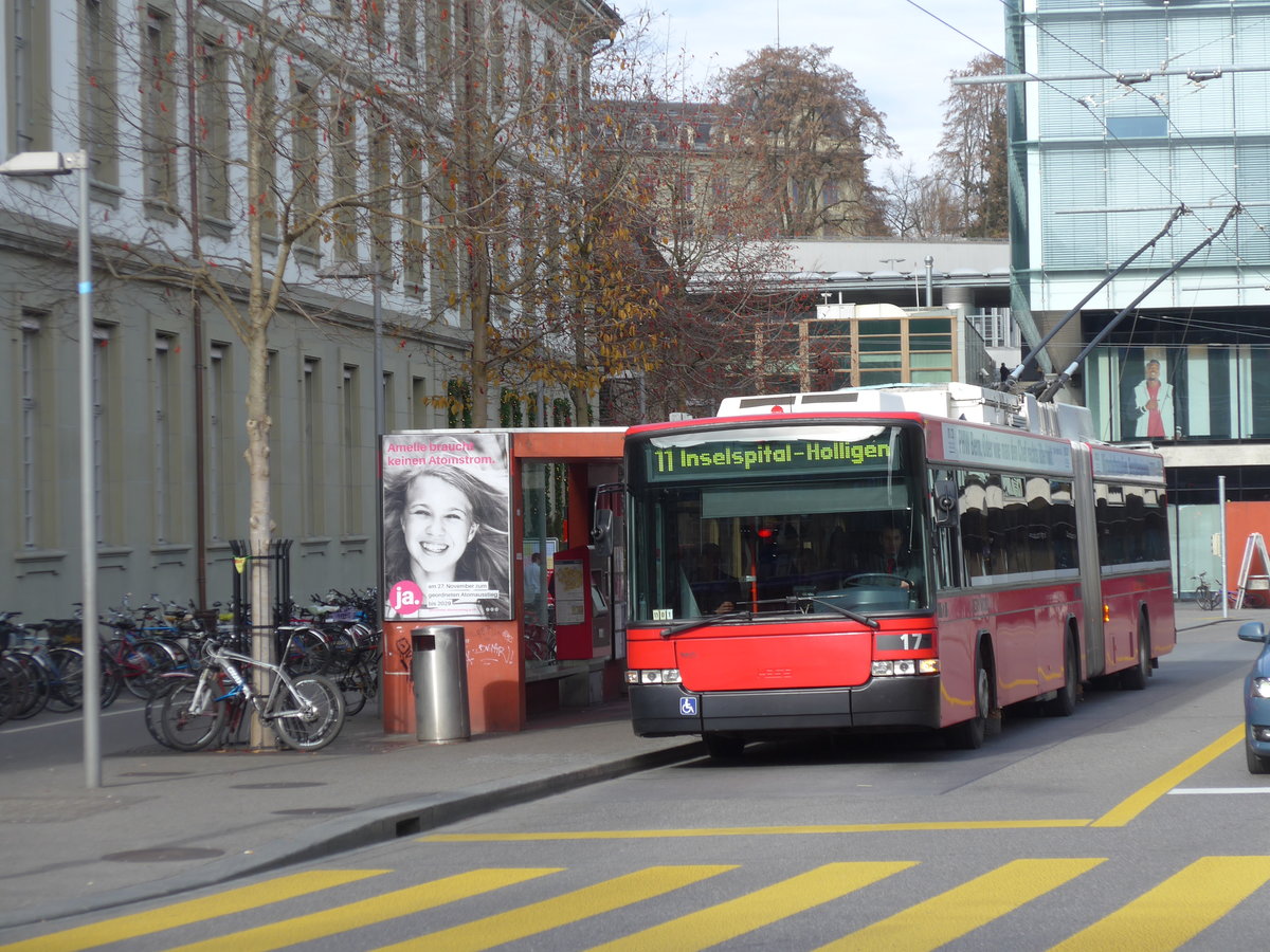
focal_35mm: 103
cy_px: 476
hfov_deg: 19.1
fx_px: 3779
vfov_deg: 14.4
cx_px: 635
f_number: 4.8
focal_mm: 20.4
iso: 80
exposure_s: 1/250
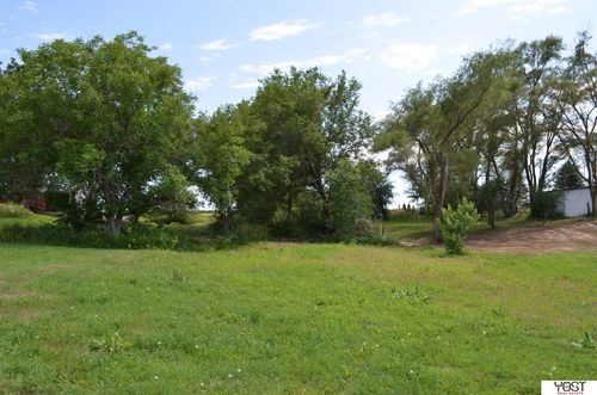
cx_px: 298
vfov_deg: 47.7
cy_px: 198
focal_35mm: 27
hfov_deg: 67.5
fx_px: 447
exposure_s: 1/250
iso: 200
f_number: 8
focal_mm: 18
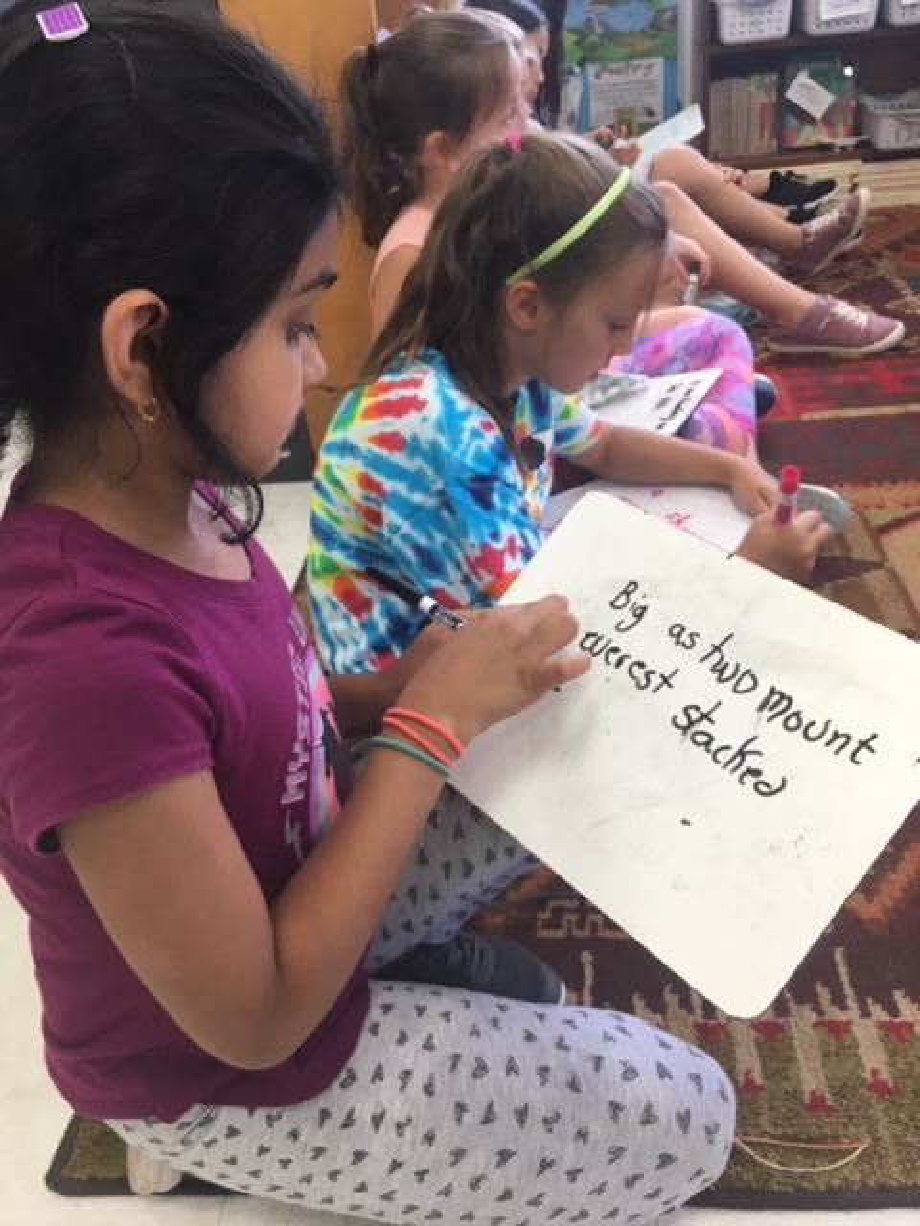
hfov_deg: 48.2
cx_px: 460
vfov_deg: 61.7
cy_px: 613
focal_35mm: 29
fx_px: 1028
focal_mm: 4.15
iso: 50
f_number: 2.2
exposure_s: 1/30
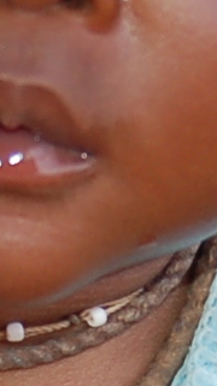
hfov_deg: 2.7
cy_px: 416
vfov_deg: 4.9
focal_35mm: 442
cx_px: 10
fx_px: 4532
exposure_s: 1/200
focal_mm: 30
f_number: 4.2
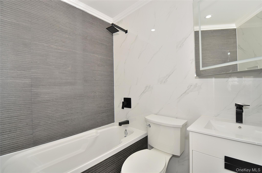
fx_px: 109
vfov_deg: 77.1
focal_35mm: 15
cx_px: 131
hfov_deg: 100.5
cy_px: 86
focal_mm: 10
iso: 100
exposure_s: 1/60
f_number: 5.6
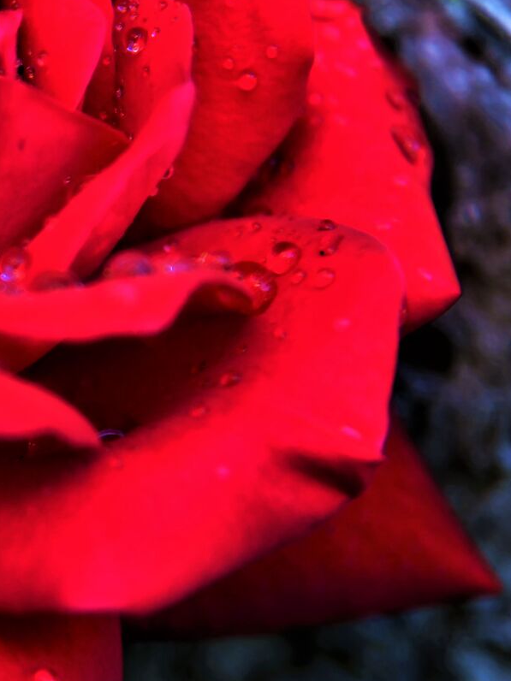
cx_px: -154
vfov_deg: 5.7
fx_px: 6850
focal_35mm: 348
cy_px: 250
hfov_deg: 4.3
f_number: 4
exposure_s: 1/125
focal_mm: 120
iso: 400
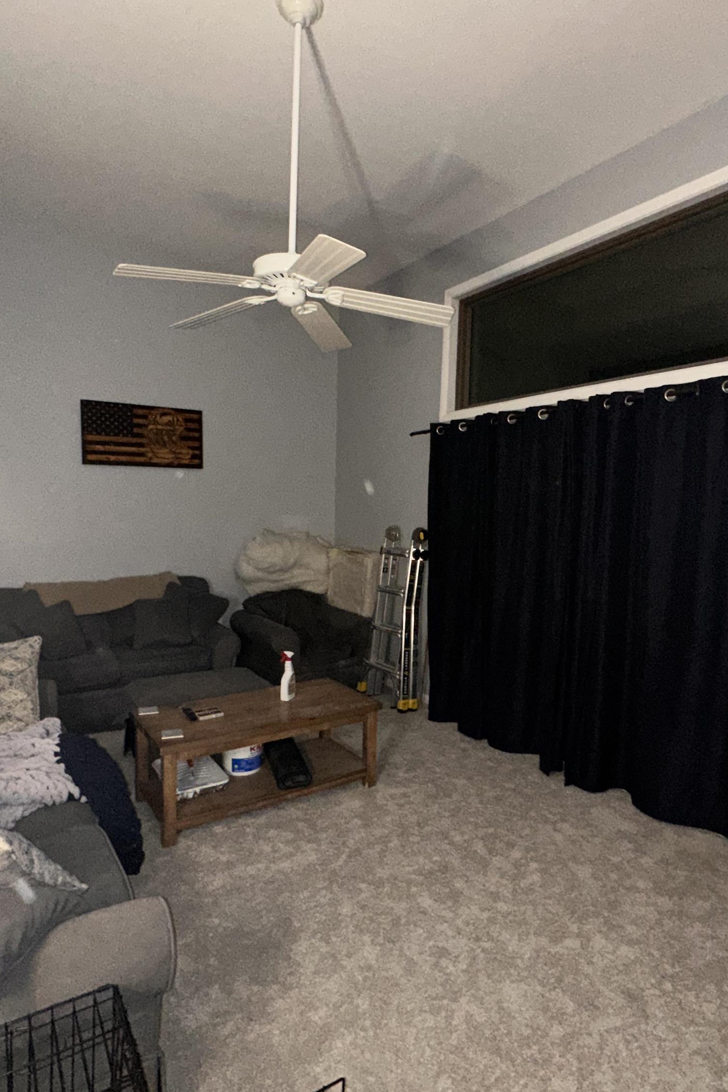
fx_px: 607
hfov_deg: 61.9
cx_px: 388
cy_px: 546
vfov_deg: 84.0
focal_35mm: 20
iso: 500
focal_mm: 2.22
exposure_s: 1/30
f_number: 2.2
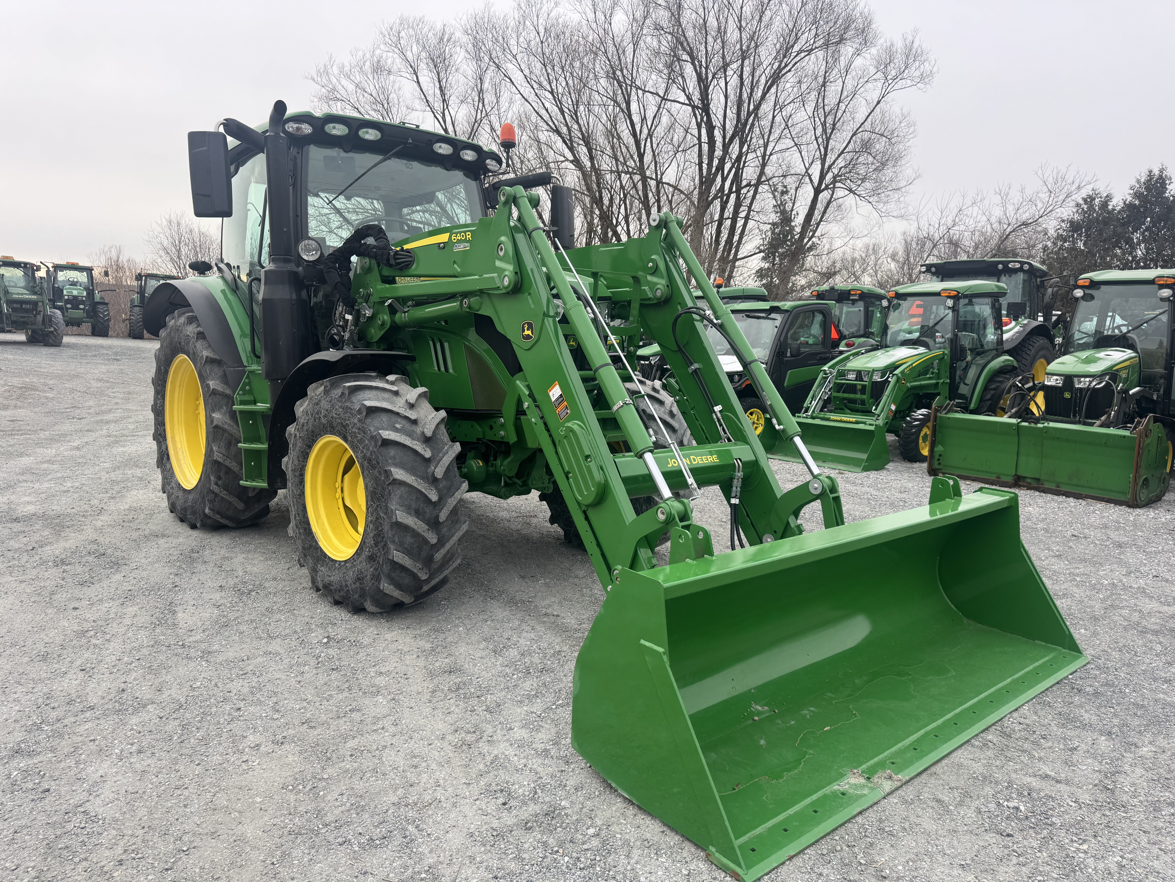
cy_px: 441
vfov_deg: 56.8
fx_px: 815
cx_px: 588
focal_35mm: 24
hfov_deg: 71.6
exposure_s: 1/558
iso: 80
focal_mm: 6.76
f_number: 1.78
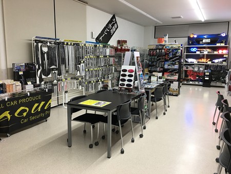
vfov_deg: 48.3
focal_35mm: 29
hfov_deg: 61.6
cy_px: 87
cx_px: 116
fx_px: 194
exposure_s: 1/30
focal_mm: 4.15
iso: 40
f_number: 2.2
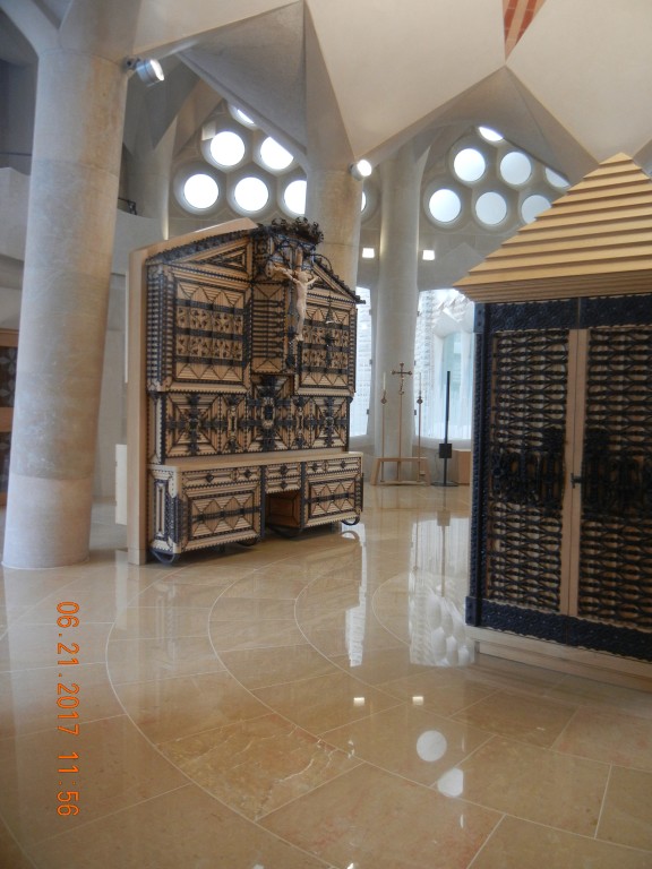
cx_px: 326
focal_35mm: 30
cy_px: 434
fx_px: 753
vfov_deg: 60.0
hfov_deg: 46.8
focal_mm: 5.4
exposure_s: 1/30
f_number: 3.5
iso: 297
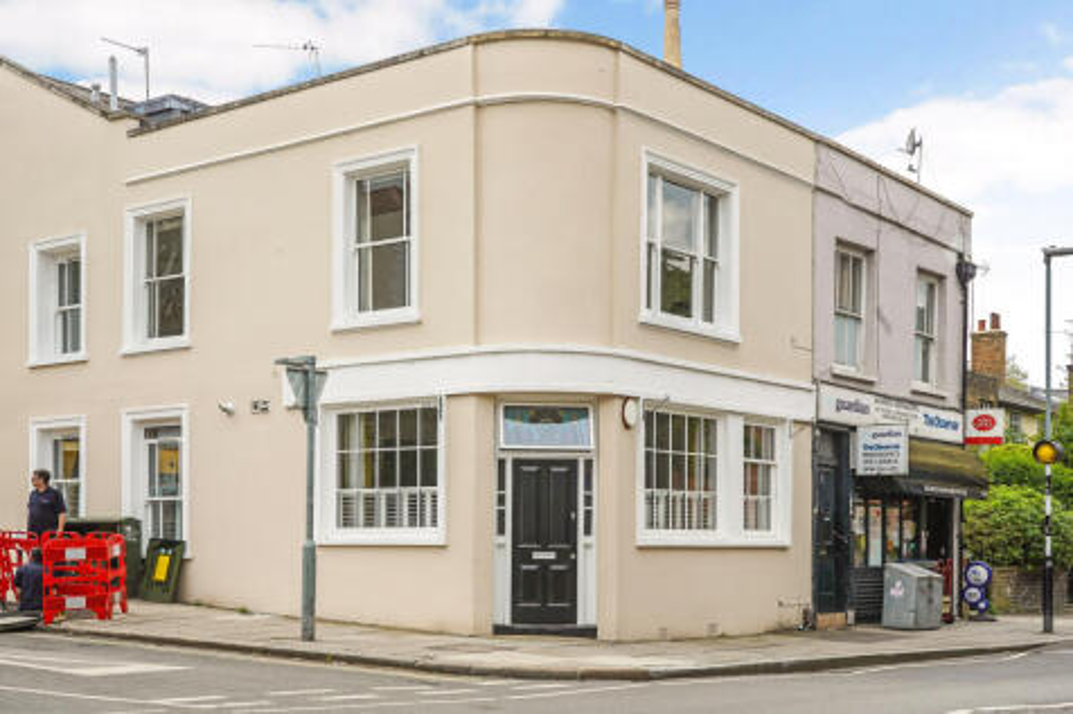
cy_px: 357
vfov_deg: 29.8
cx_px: 536
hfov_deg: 43.6
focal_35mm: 45
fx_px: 1341
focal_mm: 45
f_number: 11
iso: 200
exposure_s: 1/250
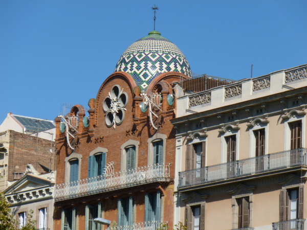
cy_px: 115
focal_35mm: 209
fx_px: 1854
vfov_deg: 7.1
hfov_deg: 9.5
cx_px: 154
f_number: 5.8
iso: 100
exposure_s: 1/400
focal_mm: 37.3
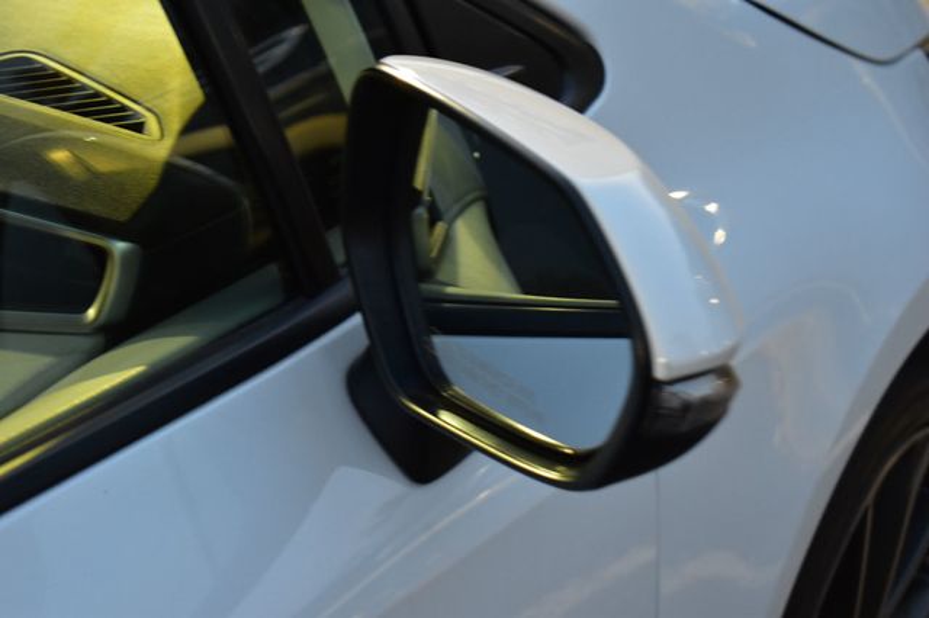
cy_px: 309
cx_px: 464
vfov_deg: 16.5
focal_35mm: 82
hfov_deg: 24.6
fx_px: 2128
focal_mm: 55
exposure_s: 1/10
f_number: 5.6
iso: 1600
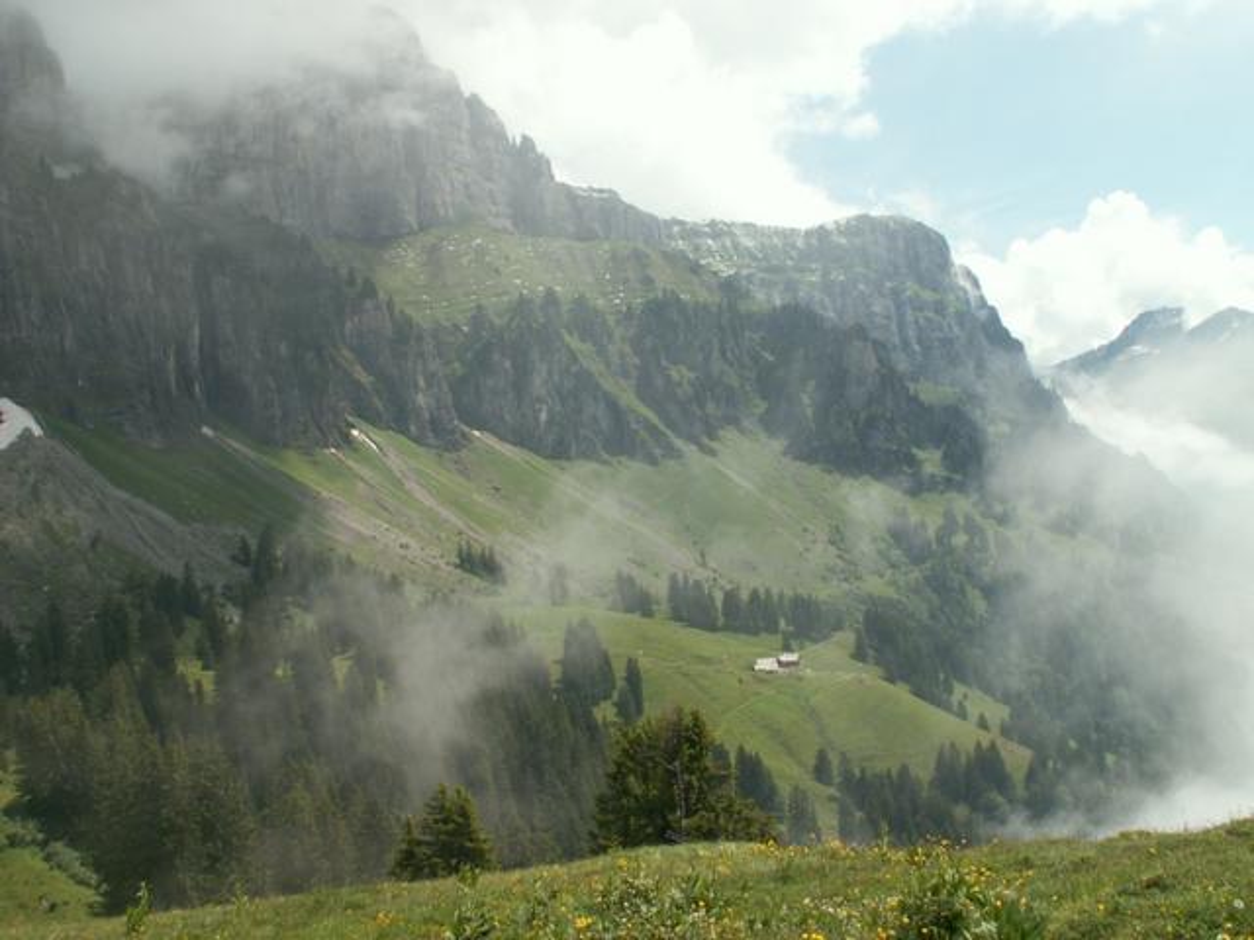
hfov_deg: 52.6
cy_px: 470
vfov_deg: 40.7
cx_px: 627
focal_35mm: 35
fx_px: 1268
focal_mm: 5.86
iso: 50
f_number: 6.3
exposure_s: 1/200
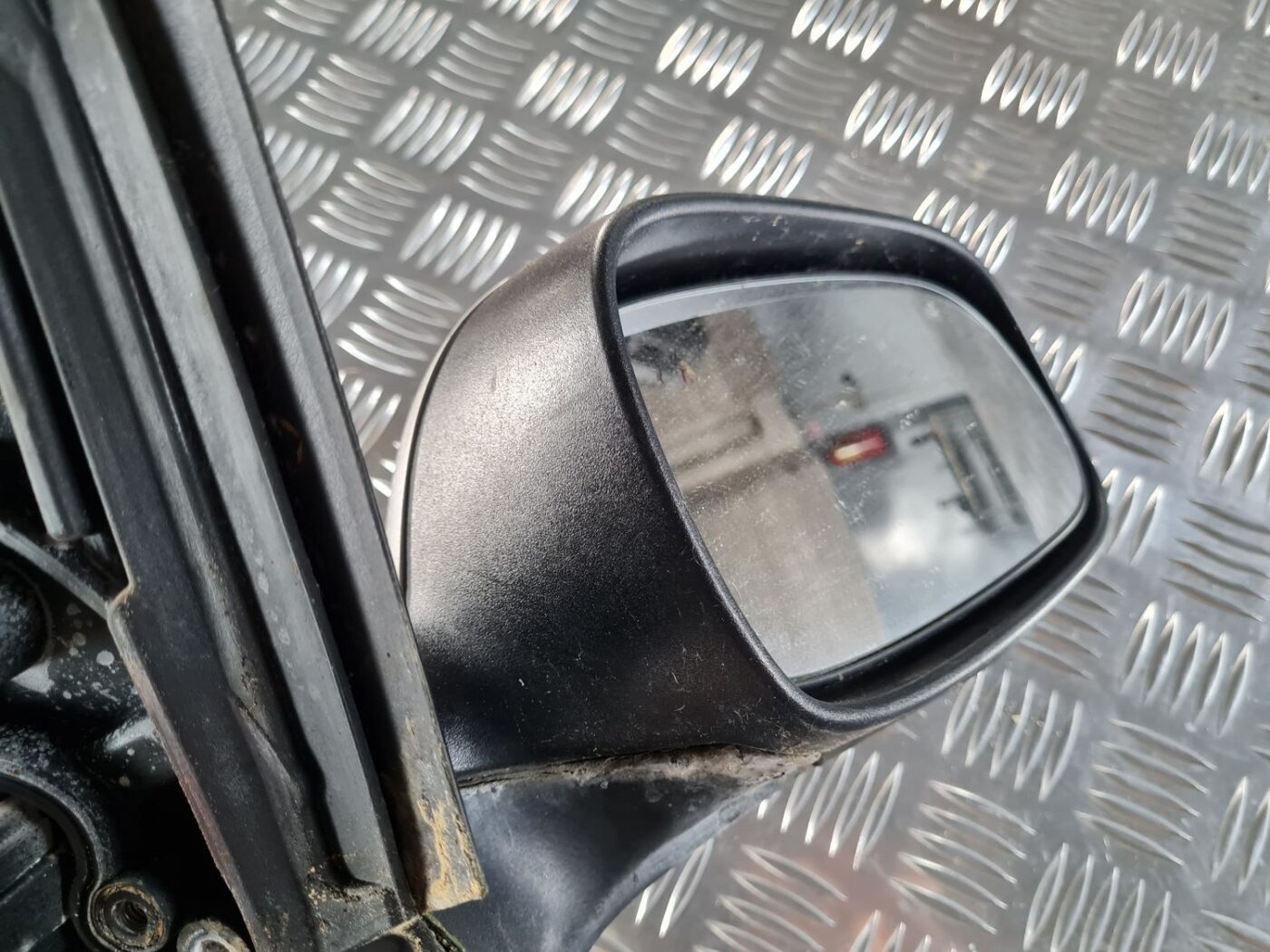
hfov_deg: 67.3
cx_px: 635
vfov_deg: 53.1
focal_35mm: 26
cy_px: 476
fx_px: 954
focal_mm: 5.4
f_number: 1.8
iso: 320
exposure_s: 1/50
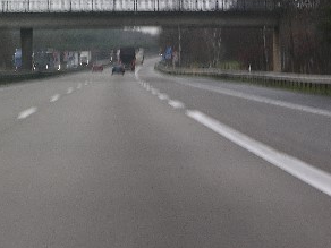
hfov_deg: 11.9
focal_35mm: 165
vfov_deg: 9.0
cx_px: 55
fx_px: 1578
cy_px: 37
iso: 50
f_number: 4.4
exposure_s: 1/77.8
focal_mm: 21
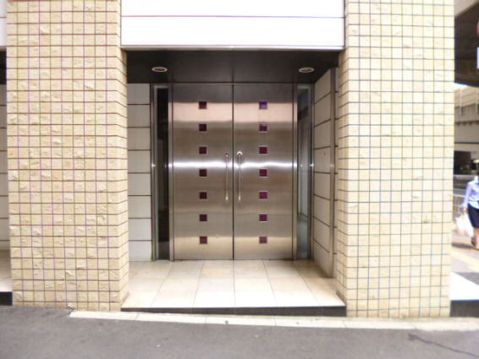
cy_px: 180
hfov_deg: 71.6
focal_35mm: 24
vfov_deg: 56.9
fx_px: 332
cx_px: 240
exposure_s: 1/125
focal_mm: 4.3
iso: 100
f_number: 2.5
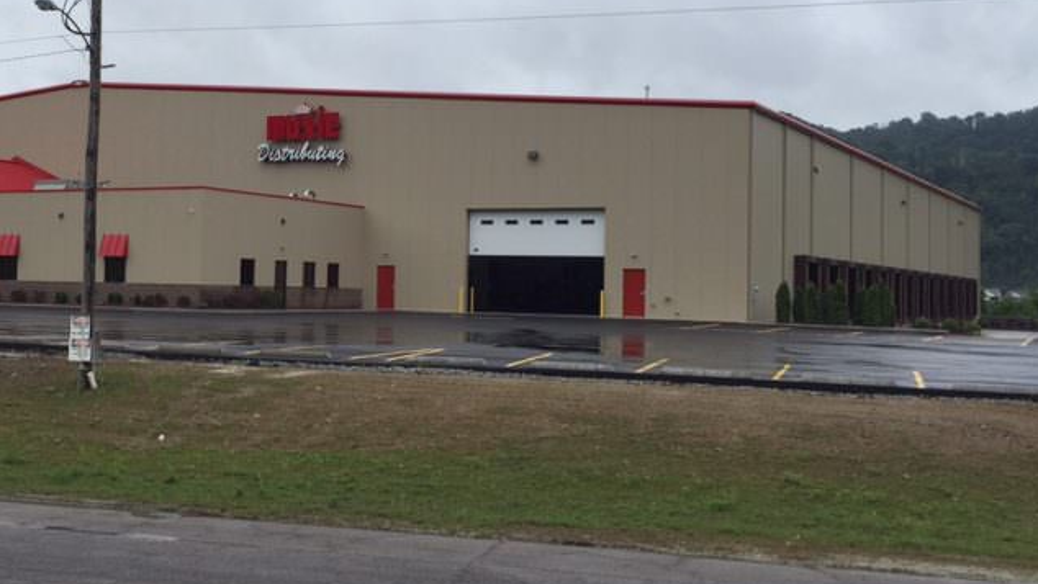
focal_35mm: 51
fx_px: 1404
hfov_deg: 39.5
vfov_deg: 23.4
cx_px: 260
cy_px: 214
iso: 32
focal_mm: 4.15
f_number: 2.2
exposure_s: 1/775
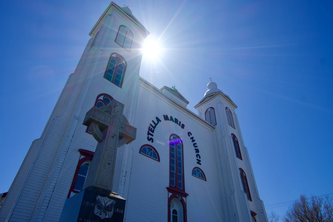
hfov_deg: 76.1
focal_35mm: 23
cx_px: 166
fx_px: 213
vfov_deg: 55.1
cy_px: 111
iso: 200
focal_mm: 15
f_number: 9
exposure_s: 1/500
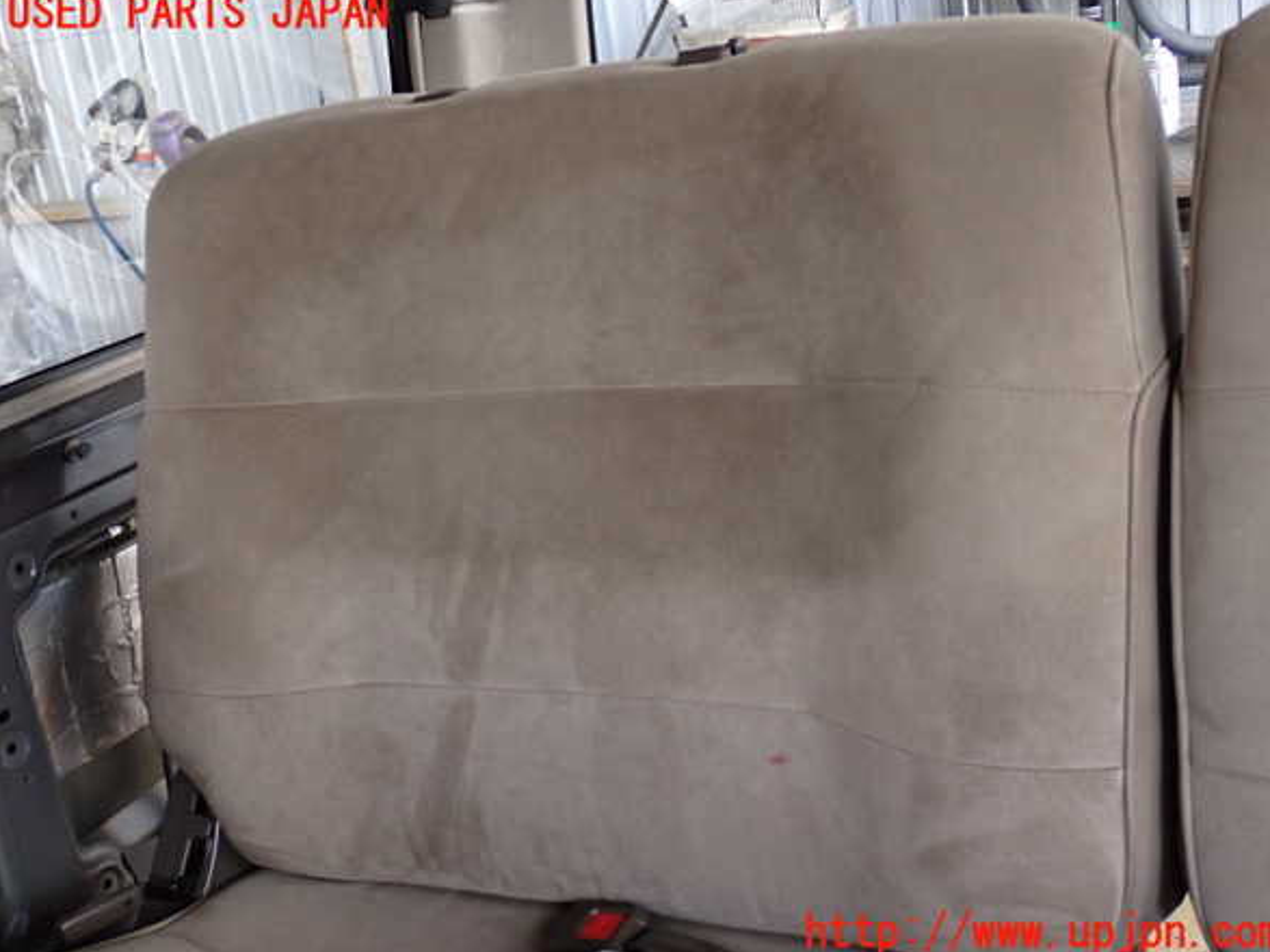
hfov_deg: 42.1
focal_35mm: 45
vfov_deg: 32.2
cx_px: 645
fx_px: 1651
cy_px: 474
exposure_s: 1/40
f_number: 2.9
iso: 400
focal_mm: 7.84
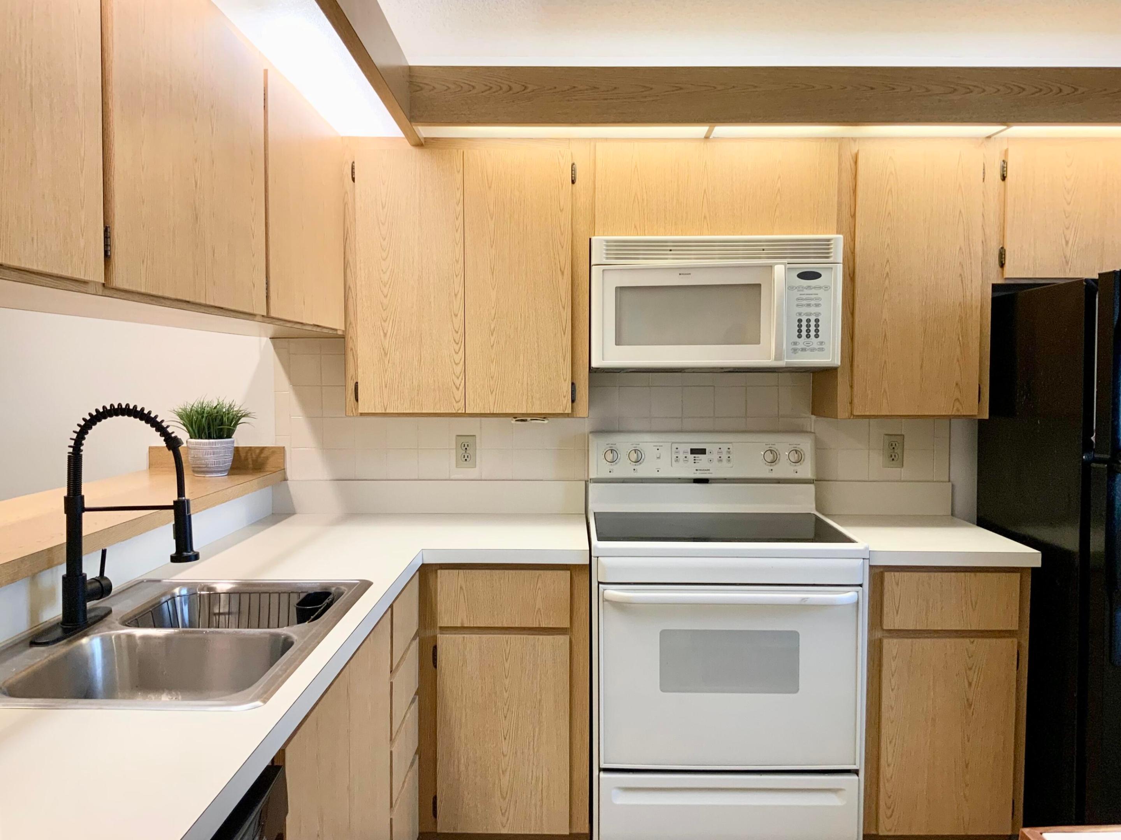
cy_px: 420
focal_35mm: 29
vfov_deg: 48.2
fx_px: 939
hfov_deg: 61.7
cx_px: 560
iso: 64
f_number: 1.8
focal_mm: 3
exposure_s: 1/60
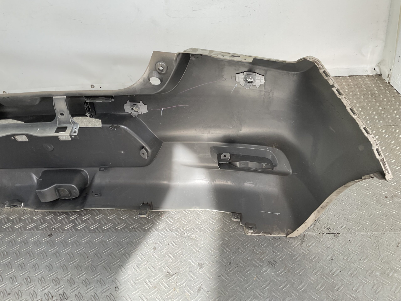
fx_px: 336
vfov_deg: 48.2
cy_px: 150
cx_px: 200
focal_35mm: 29
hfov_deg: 61.7
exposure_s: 1/190
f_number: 1.8
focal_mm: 3
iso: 16
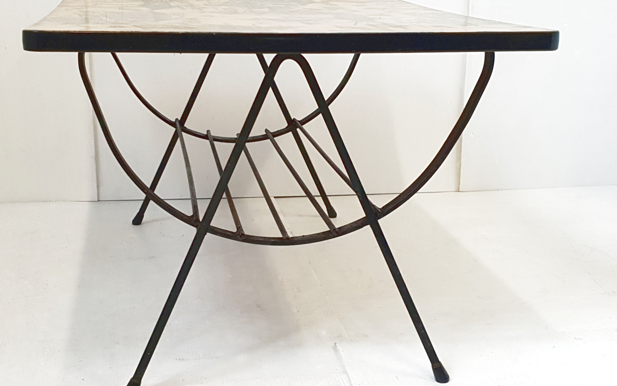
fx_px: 471
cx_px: 305
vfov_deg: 44.5
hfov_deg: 66.5
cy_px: 192
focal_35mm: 28
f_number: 2.4
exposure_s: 1/50
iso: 160
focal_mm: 4.3
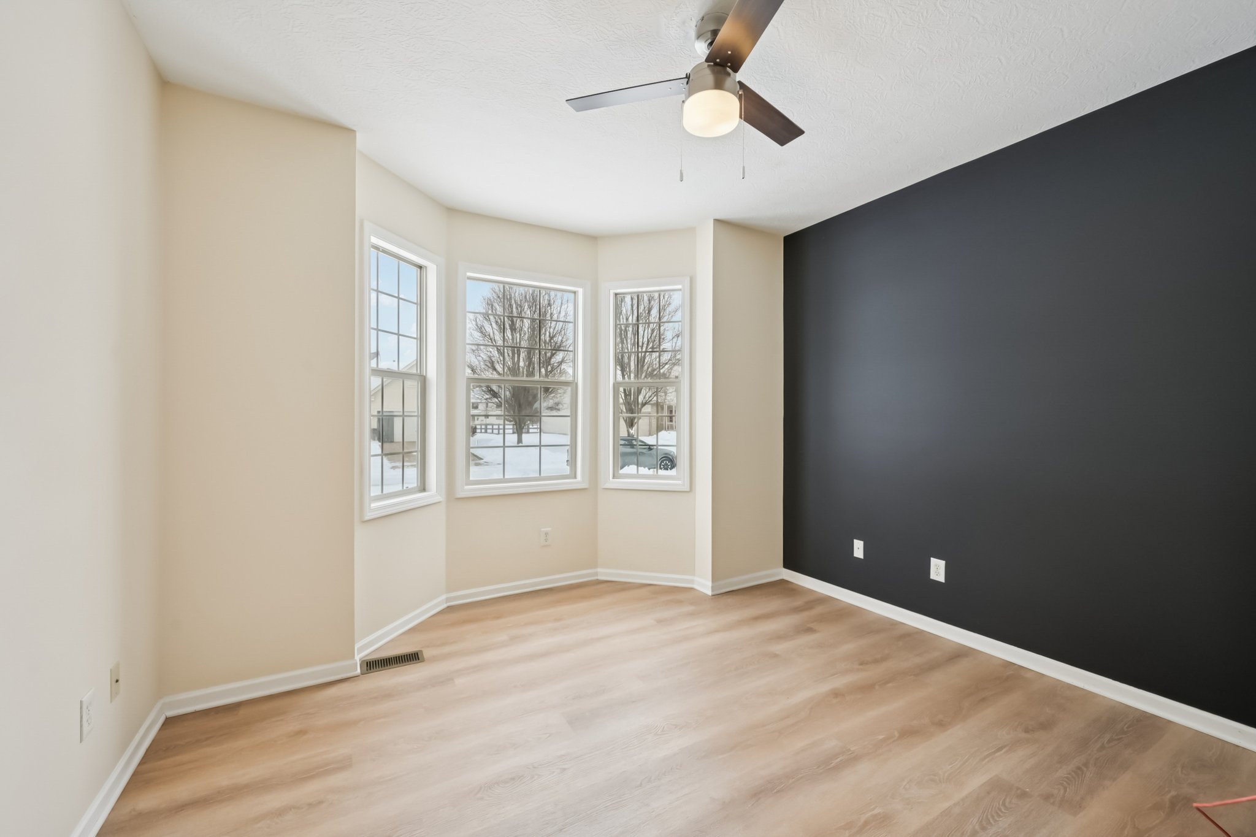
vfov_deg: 81.2
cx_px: 628
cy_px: 418
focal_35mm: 14
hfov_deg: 104.3
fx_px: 488
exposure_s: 1/125
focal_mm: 14
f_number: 8
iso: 500
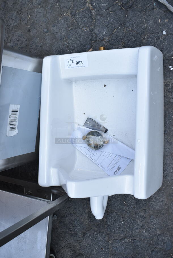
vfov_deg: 51.3
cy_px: 129
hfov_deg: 35.5
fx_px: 270
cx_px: 86
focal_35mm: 38
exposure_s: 1/125
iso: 100
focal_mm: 25
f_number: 5.6
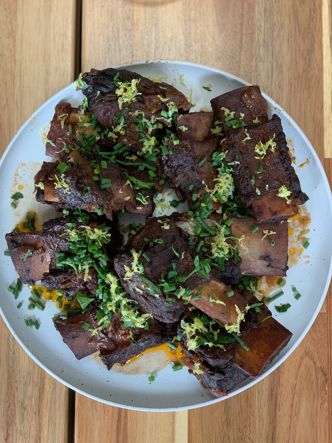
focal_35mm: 59
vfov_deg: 32.7
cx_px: 157
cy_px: 227
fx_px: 754
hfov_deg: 24.8
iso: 200
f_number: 2.4
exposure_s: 1/60
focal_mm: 6
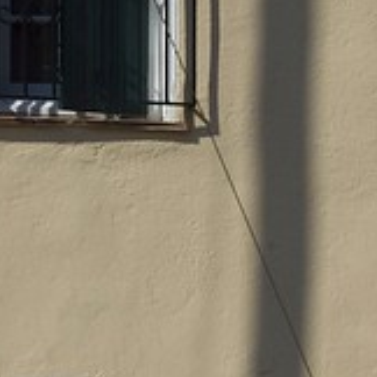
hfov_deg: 4.3
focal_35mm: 369
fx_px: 4547
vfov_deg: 4.7
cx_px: 1578
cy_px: 242
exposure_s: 1/250
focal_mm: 44
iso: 200
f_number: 16
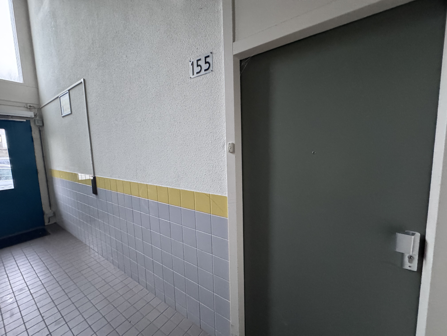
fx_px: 181
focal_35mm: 14
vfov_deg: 85.7
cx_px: 224
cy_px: 168
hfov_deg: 102.1
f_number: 2.2
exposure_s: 1/60
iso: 1000
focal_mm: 2.22
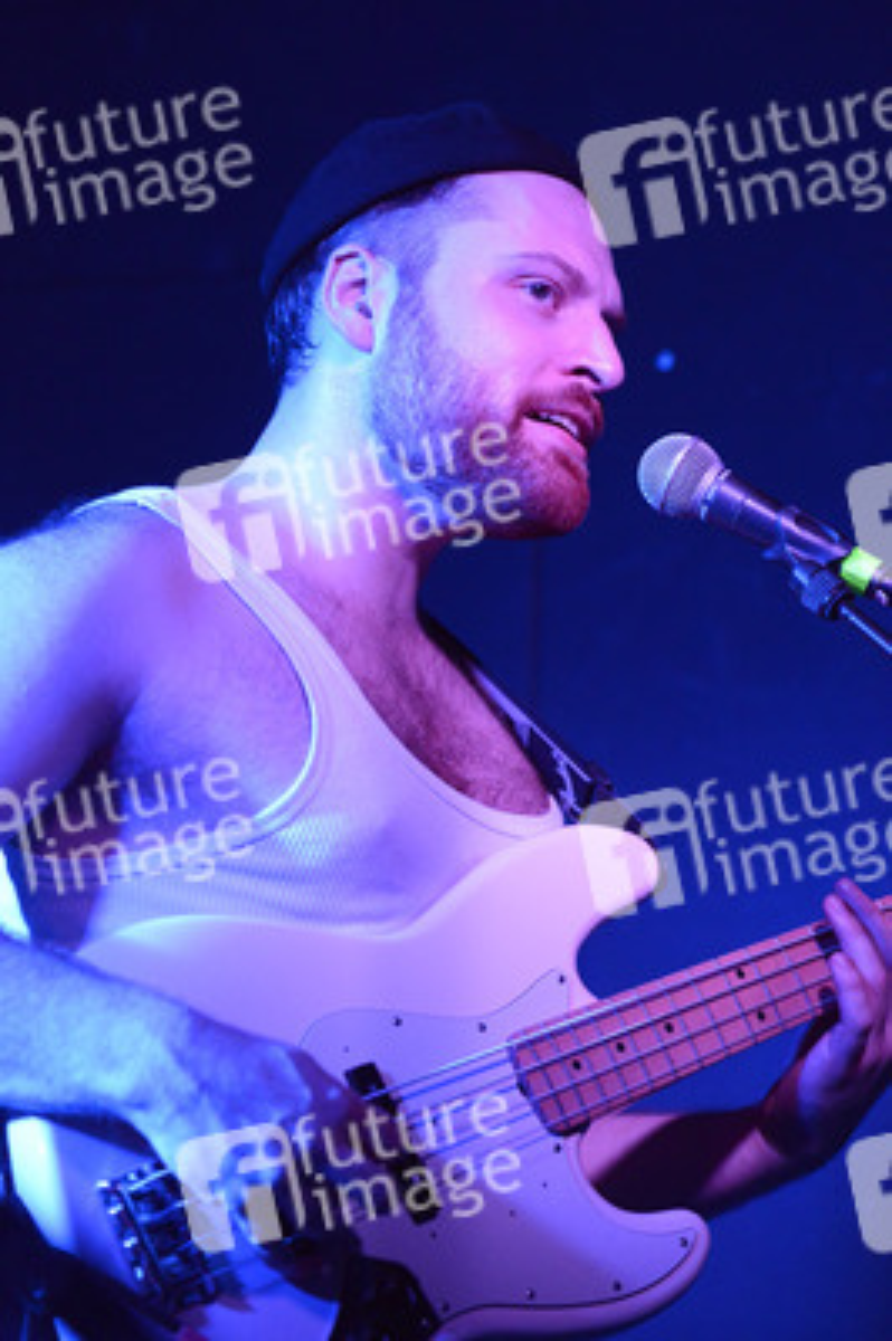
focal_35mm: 98
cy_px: 670
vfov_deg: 20.8
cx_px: 446
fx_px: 3648
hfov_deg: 13.9
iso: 6400
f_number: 3.5
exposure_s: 1/320
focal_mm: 98
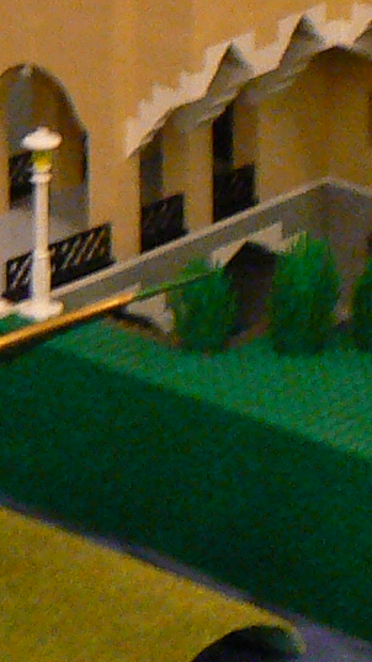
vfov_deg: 7.7
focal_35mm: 274
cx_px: 514
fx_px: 4806
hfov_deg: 4.4
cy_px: -314
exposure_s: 1/10
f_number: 2.8
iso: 200
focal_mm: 8
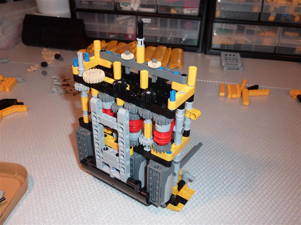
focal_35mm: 35
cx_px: 150
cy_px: 112
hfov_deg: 52.6
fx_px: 304
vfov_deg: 40.7
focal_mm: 5.7
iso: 100
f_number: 3.5
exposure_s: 1/30
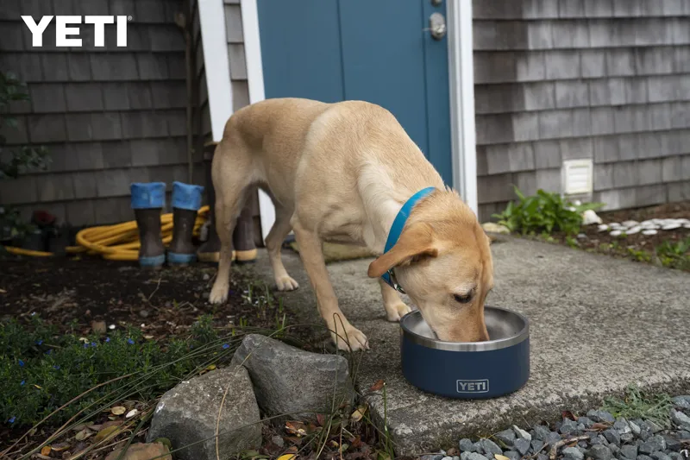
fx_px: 556
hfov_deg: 63.7
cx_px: 345
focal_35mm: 29
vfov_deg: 44.9
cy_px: 230
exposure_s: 1/400
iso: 640
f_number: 4
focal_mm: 29
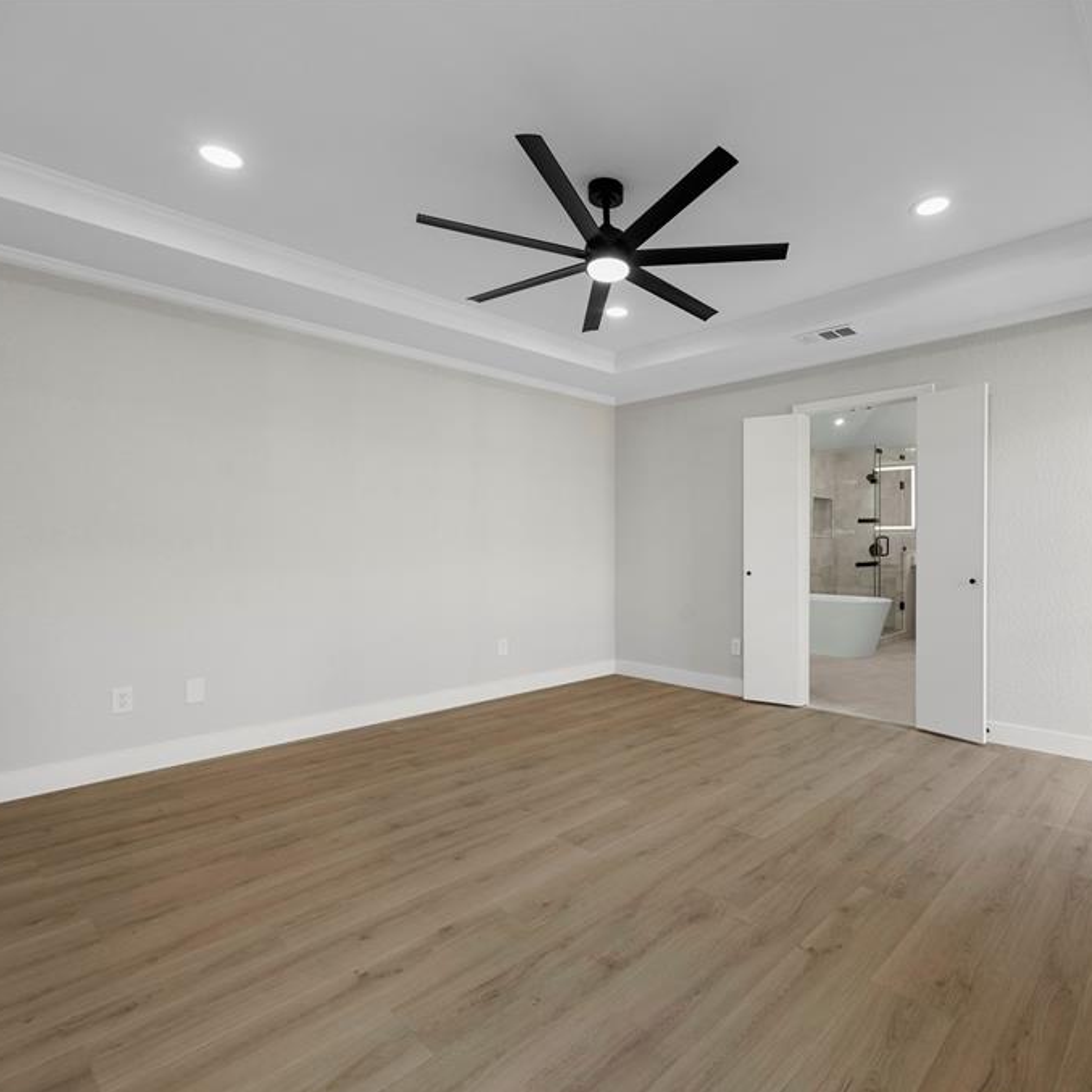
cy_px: 547
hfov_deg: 79.9
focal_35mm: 18
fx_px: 642
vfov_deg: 80.7
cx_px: 648
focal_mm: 14
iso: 400
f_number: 8
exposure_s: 1/13
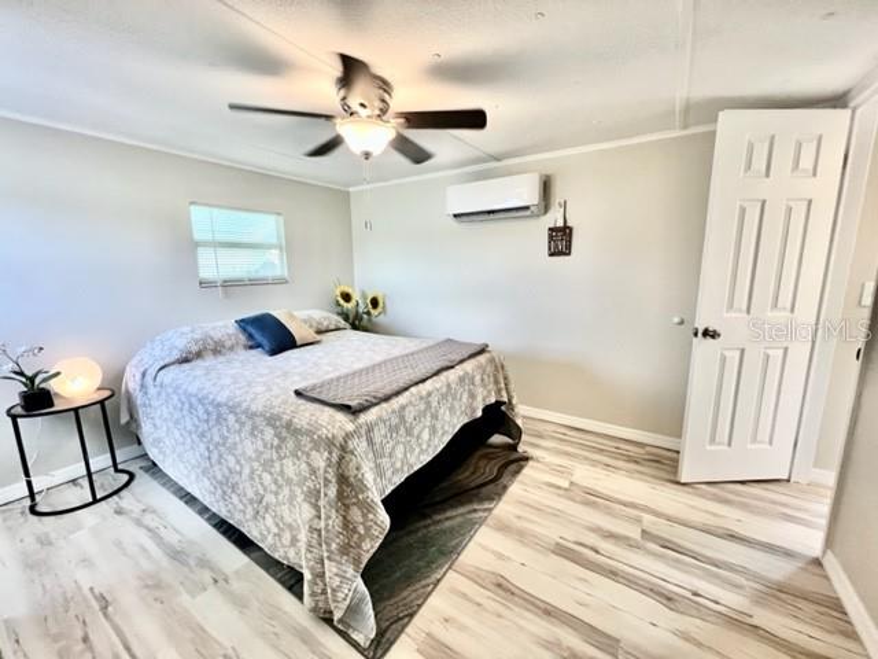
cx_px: 439
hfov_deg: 106.2
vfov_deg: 89.9
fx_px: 330
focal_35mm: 13
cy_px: 330
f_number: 1.8
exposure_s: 1/120
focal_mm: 1.57
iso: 250
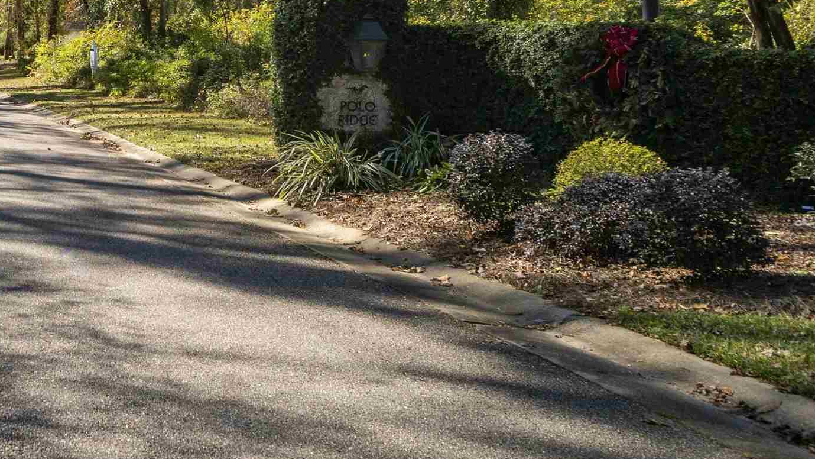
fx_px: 1210
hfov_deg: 32.5
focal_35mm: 56
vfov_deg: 21.0
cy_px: 40
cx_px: -90
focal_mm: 24
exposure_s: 1/1250
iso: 320
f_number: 6.3
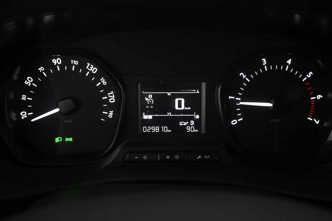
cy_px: 110
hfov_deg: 56.1
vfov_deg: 39.1
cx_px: 166
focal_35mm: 34
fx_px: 311
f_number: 4
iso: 2500
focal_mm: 22.5
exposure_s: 1/40
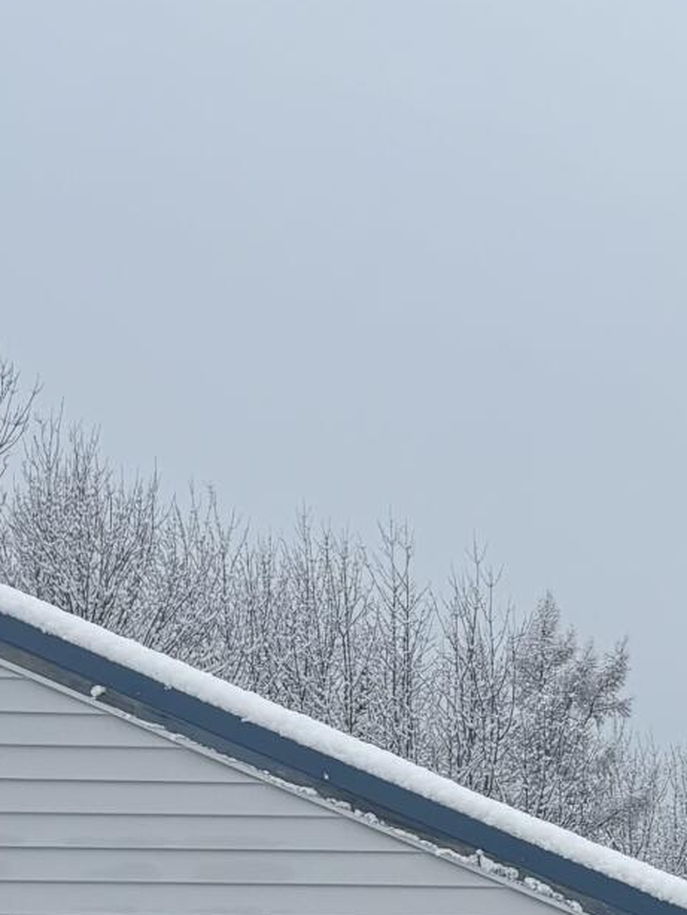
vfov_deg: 15.2
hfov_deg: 11.3
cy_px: 916
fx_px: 3358
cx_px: 933
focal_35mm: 127
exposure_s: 1/2857
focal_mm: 5.96
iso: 50
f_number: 1.6
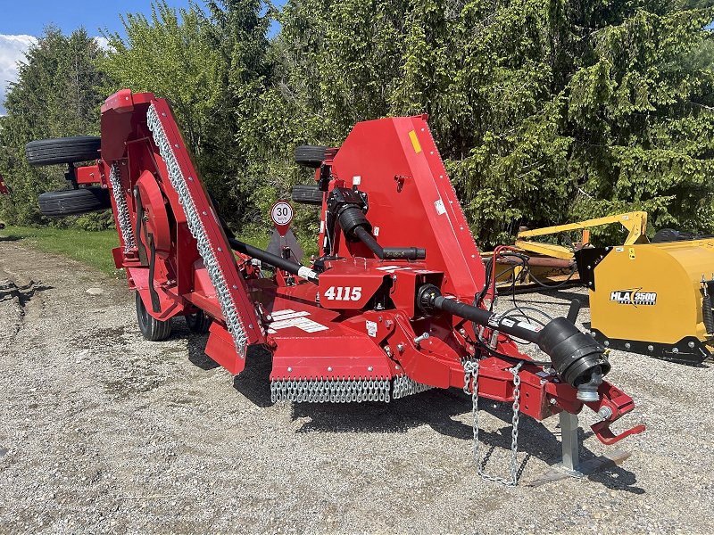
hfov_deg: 67.3
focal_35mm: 26
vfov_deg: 53.1
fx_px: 536
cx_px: 357
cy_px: 268
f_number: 1.5
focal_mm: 5.7
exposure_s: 1/3968
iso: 50
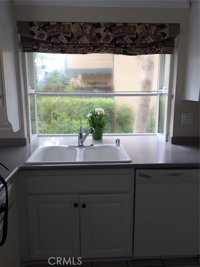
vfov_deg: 61.7
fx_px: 223
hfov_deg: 48.2
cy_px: 134
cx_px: 100
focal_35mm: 29
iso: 32
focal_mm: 4.15
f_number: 2.2
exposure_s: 1/130
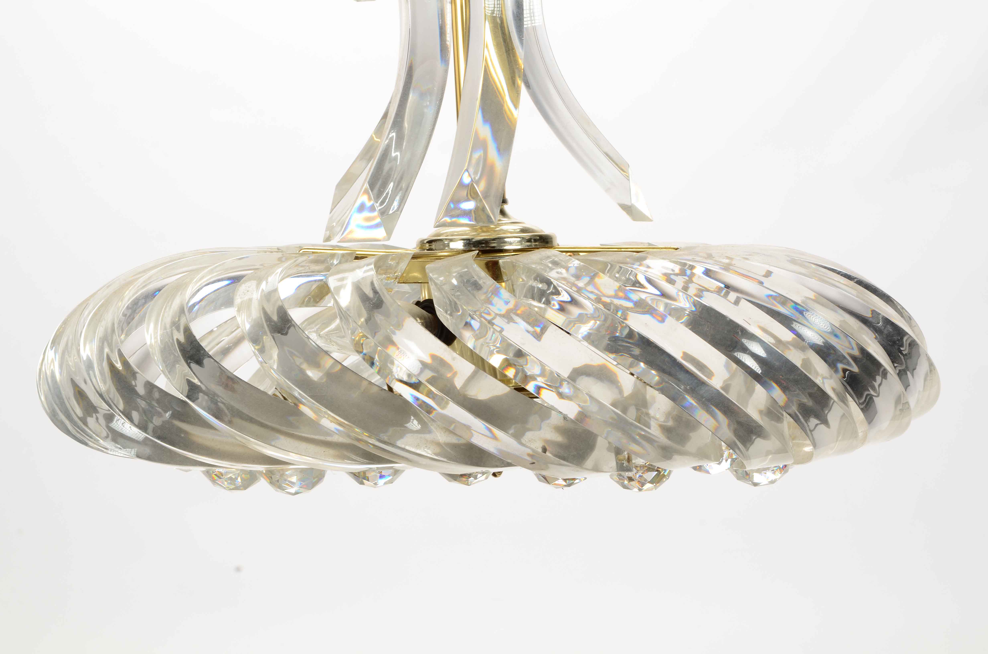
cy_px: 327
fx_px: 3081
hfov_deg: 18.2
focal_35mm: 112
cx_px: 494
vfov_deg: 12.1
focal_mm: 75
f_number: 16
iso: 200
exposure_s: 1/160
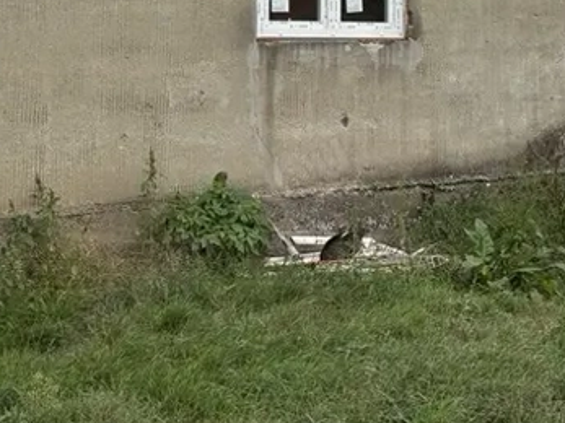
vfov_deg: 18.2
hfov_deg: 26.0
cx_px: 308
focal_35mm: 75
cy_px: -140
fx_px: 1224
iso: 50
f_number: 1.6
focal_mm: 5.96
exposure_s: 1/2451
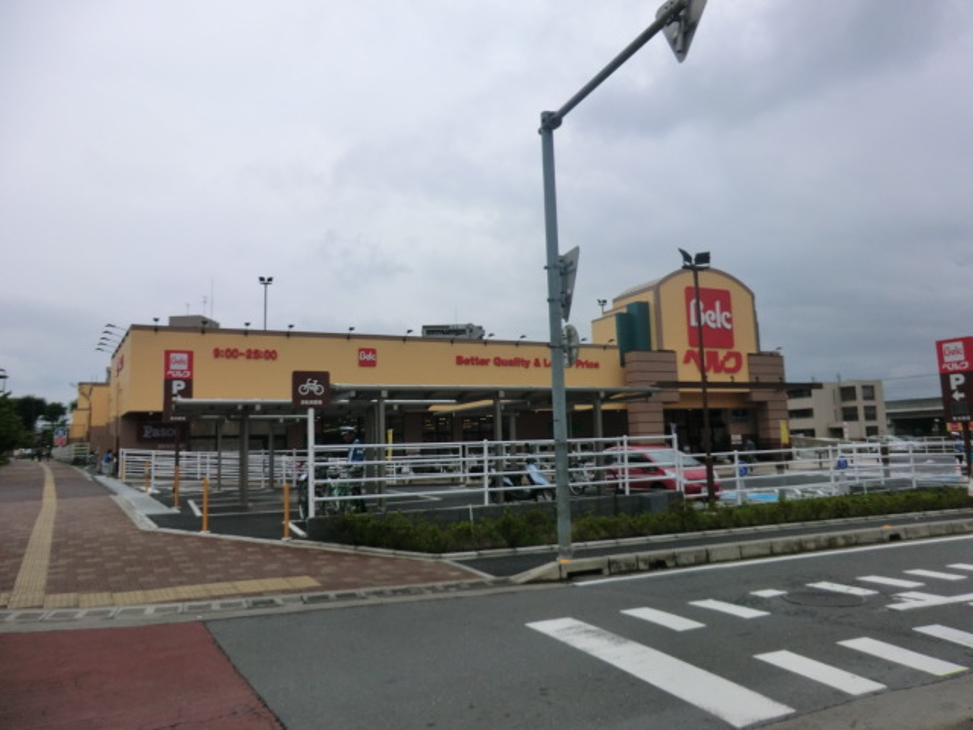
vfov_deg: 56.8
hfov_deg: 71.6
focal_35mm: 24
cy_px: 365
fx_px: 675
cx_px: 486
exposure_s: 1/400
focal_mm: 4.3
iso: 80
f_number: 7.5
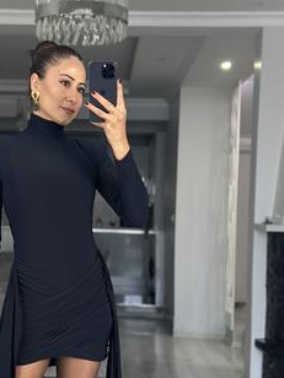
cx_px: 61
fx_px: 864
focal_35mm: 79
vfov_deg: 24.5
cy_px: 280
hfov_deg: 18.5
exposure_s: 1/35
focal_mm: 6.86
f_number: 1.78
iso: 320
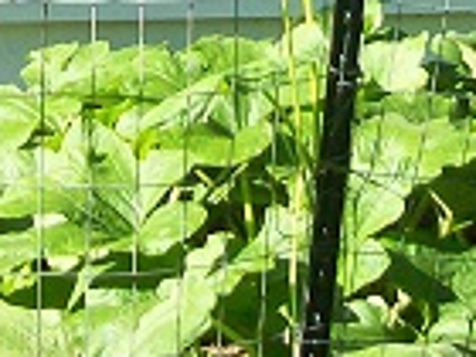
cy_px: -364
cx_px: 85
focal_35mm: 183
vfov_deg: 7.8
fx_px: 2516
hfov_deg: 10.8
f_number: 2.7
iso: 80
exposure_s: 1/429
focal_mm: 6
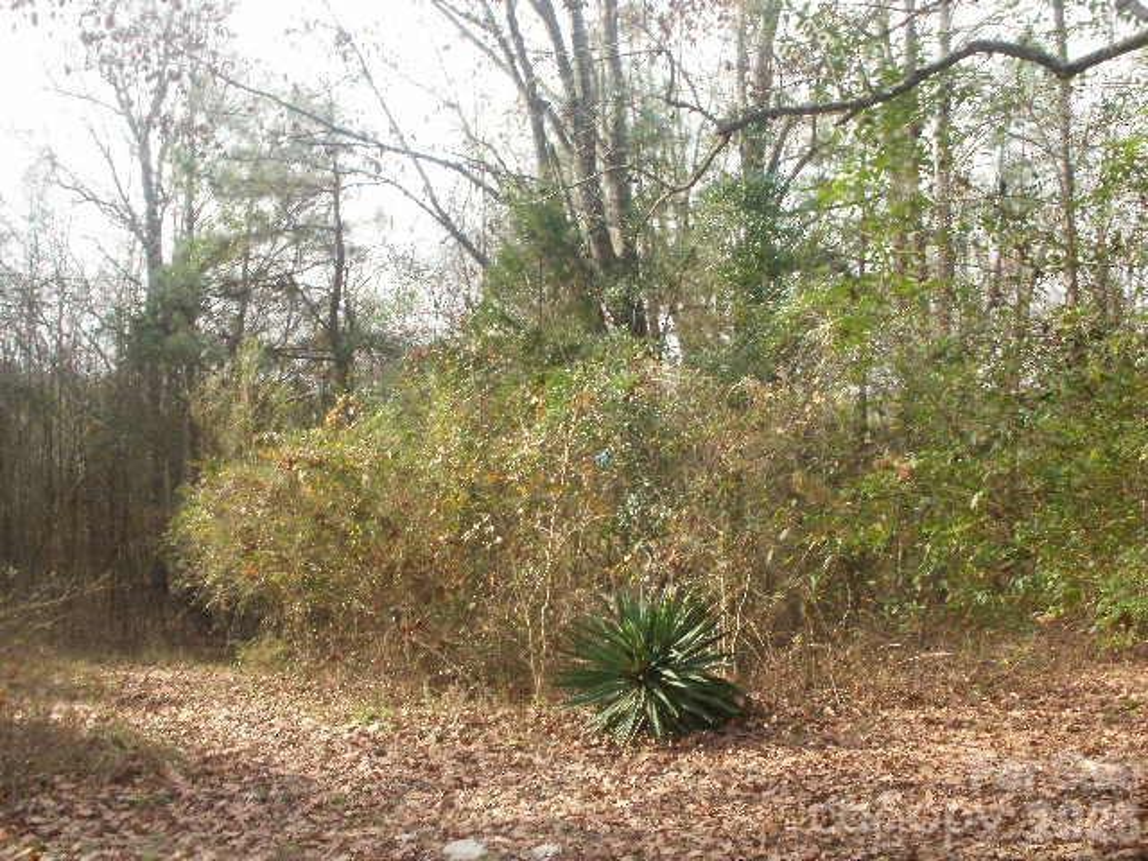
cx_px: 574
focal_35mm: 36
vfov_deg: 39.7
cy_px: 430
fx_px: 1194
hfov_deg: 51.4
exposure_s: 1/80
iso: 100
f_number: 5.6
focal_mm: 6.3
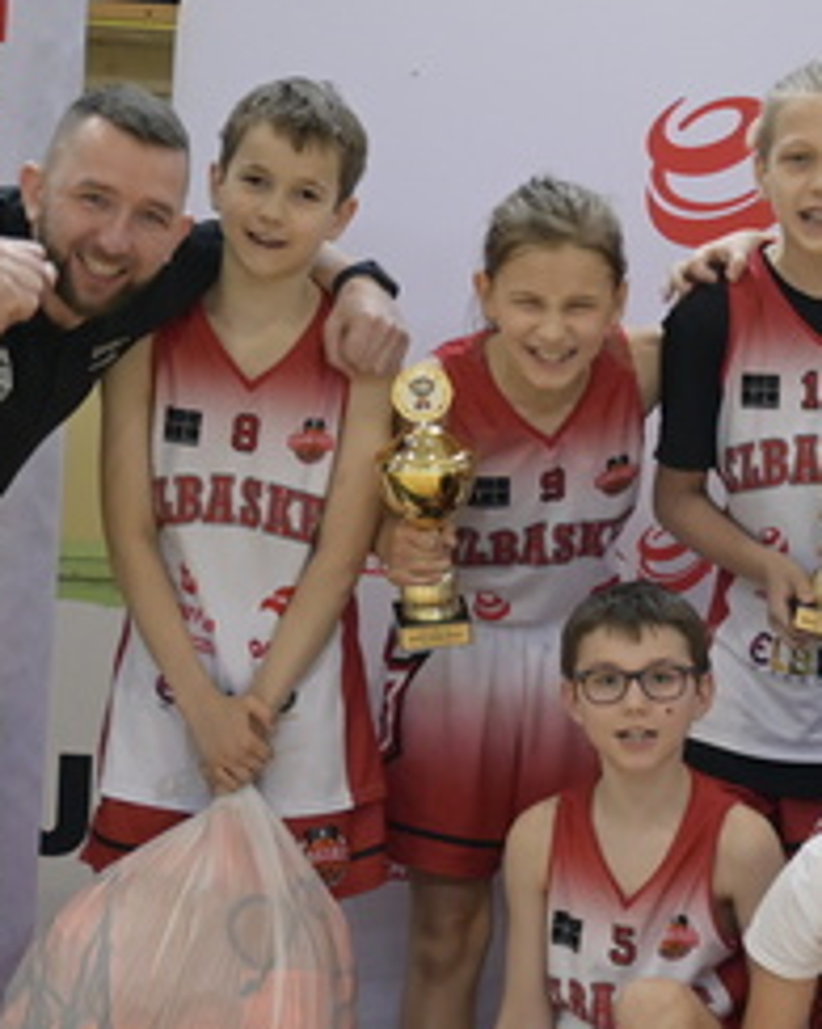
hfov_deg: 6.2
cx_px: 1300
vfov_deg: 7.8
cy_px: 675
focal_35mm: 247
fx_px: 7516
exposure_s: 1/60
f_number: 4.5
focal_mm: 50
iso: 900
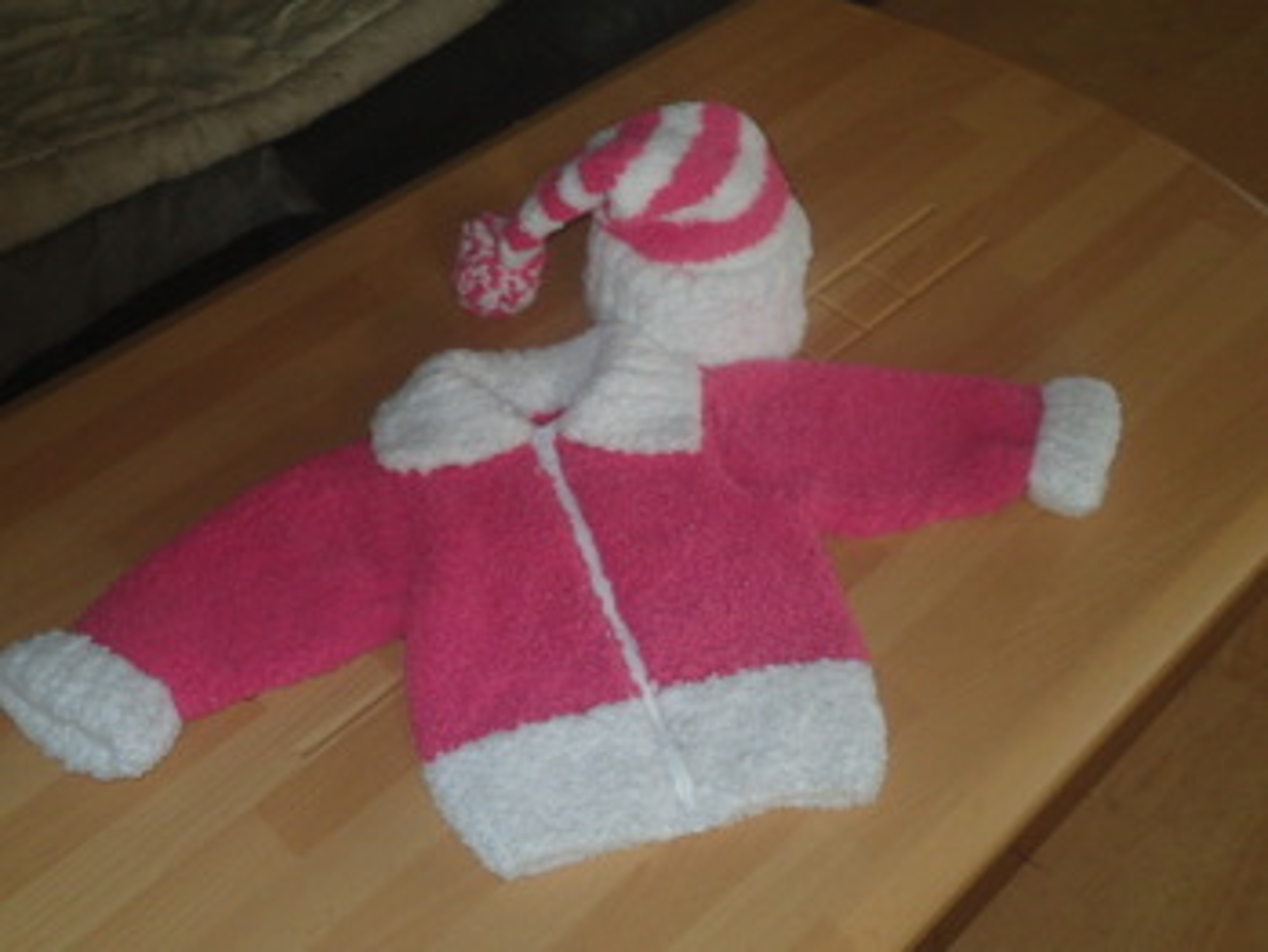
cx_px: 634
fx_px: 1576
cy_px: 476
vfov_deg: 33.6
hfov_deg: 43.8
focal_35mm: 43
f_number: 2.9
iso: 400
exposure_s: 1/40
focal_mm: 7.86
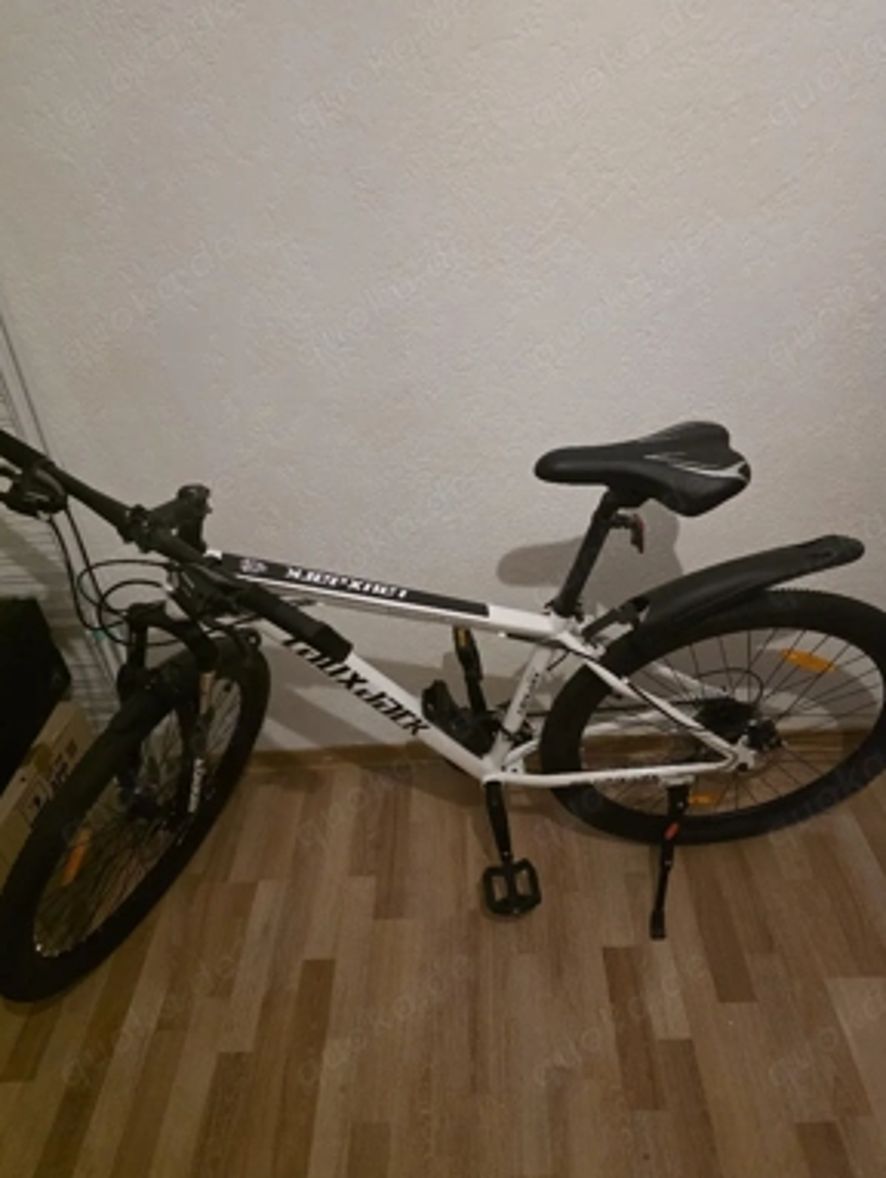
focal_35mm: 24
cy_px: 572
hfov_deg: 56.9
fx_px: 818
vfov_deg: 71.5
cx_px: 449
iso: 1600
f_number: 1.7
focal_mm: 6.3
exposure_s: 1/101
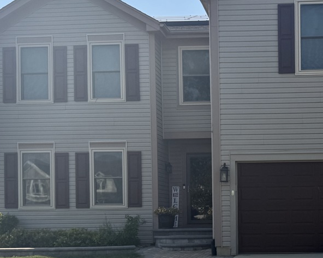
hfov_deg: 31.5
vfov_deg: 26.1
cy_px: 213
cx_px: 289
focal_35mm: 57
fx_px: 545
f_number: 1.78
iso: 80
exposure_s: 1/4950
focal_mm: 6.76
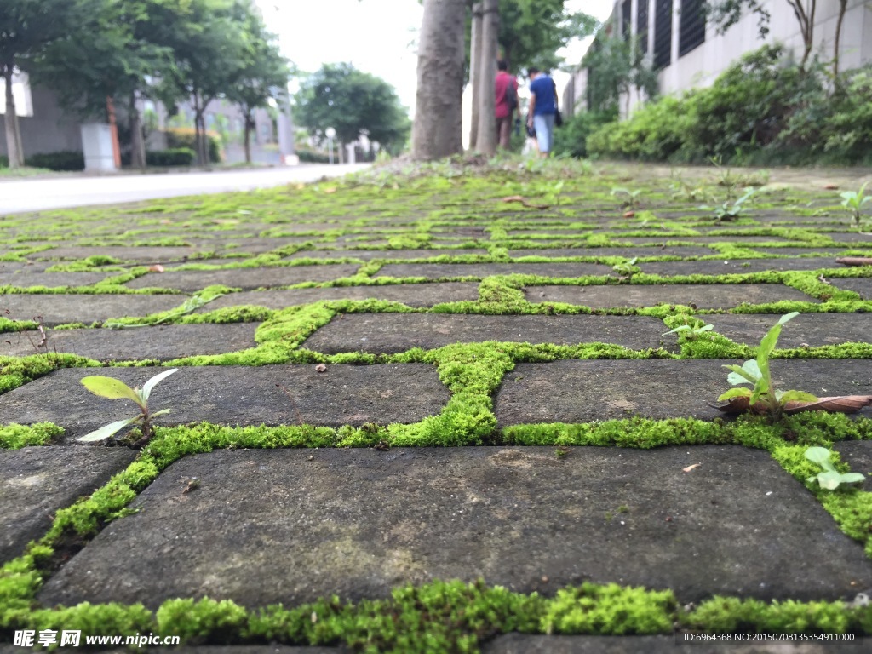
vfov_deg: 48.2
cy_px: 327
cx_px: 436
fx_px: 731
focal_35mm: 29
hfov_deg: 61.7
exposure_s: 1/120
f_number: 2.2
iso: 40
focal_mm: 4.15
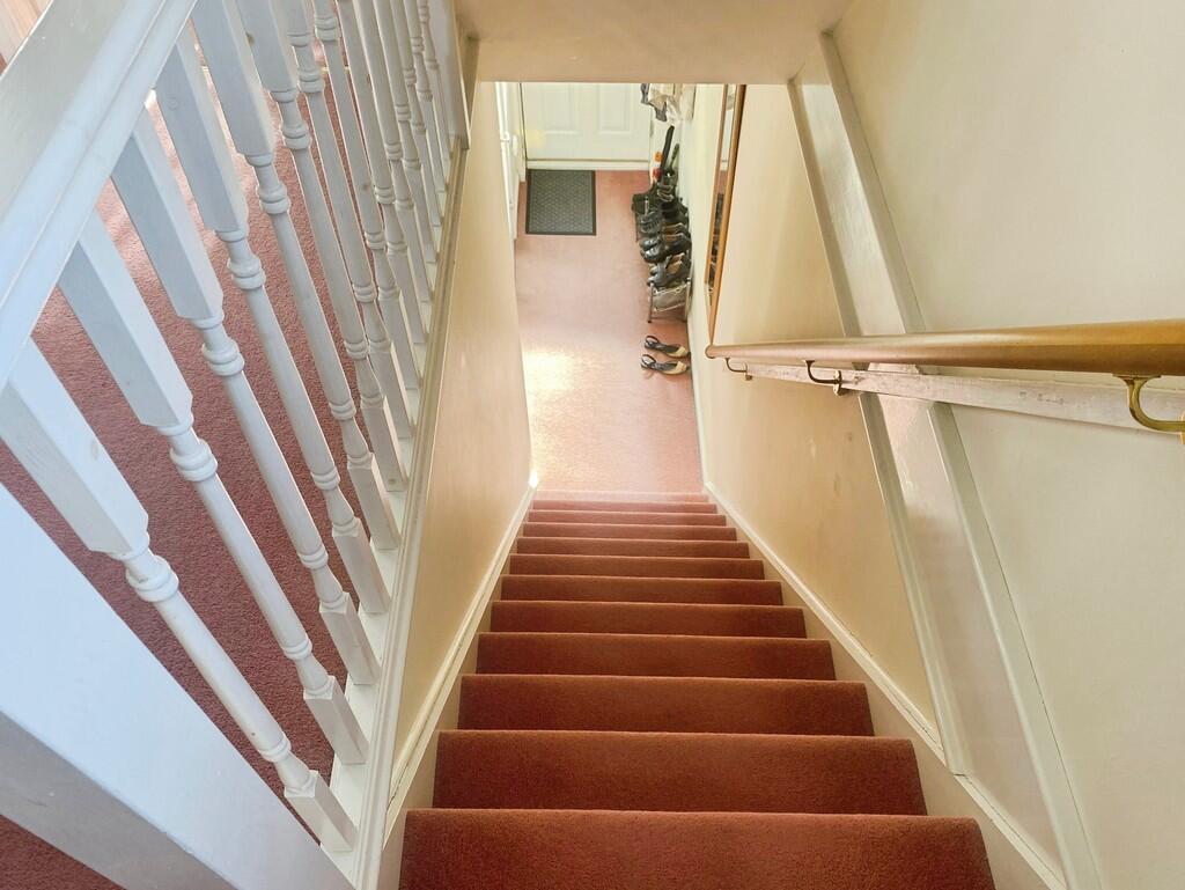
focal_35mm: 26
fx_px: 890
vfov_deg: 53.1
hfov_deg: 67.3
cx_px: 592
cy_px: 445
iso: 125
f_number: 1.8
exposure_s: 1/111
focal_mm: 4.25
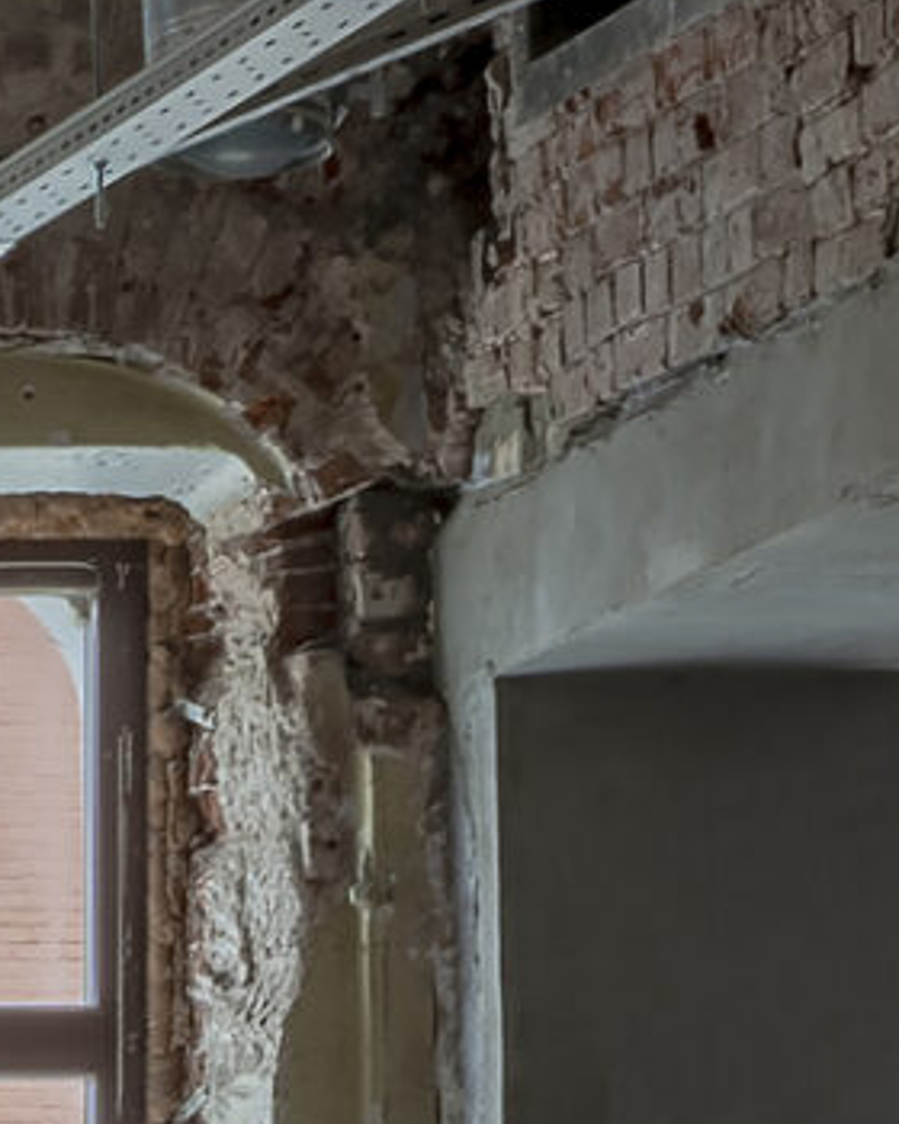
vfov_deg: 7.8
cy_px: 1834
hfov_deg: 5.8
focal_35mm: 243
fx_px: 8082
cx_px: -2045
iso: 100
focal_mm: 17
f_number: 11
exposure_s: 1/1.67
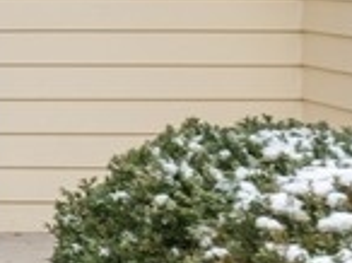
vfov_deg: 6.9
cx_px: -405
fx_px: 2173
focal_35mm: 214
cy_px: -65
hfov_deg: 8.7
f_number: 9
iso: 200
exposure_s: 1/25
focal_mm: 24
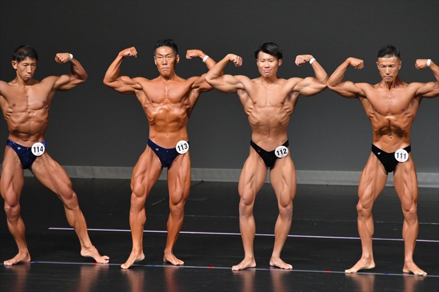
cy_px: 146
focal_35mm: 315
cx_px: 220
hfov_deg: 6.5
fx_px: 3839
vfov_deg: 4.4
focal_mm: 210
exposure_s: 1/400
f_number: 5.6
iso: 4000
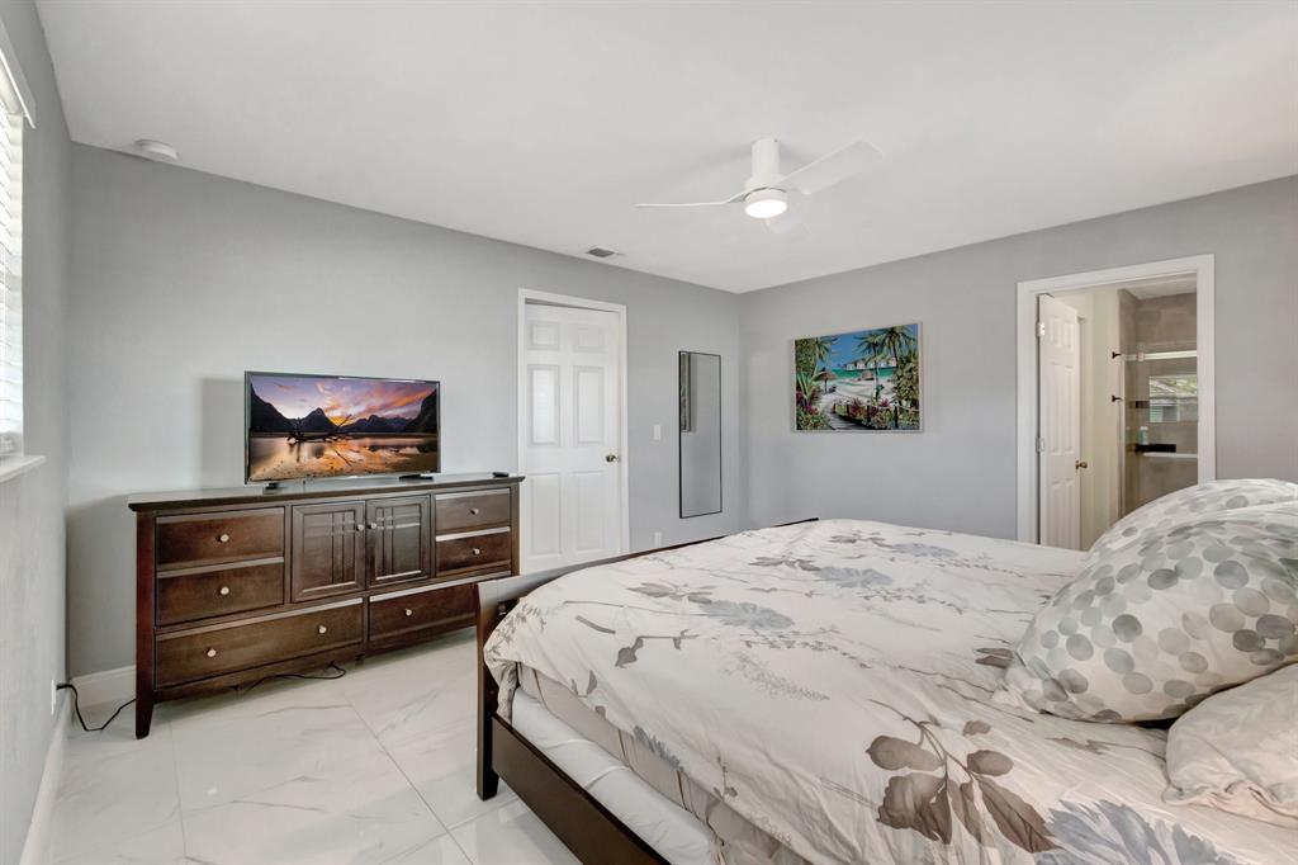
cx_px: 649
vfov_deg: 77.3
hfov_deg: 100.4
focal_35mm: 15
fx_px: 541
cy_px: 432
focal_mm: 10
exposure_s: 1/15
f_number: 8
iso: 2000
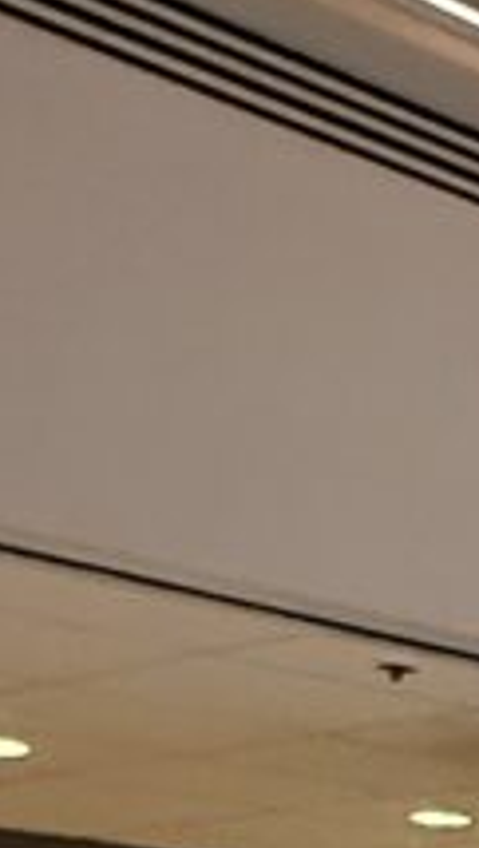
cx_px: 1485
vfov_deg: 17.8
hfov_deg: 8.8
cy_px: 1161
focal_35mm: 111
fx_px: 2497
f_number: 2.2
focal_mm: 2.22
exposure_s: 1/60
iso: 800
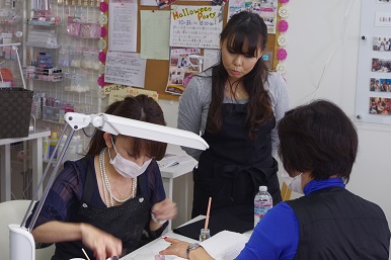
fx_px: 651
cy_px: 130
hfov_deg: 33.4
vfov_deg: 22.6
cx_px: 196
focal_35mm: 60
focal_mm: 40
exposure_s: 1/20
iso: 400
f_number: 8
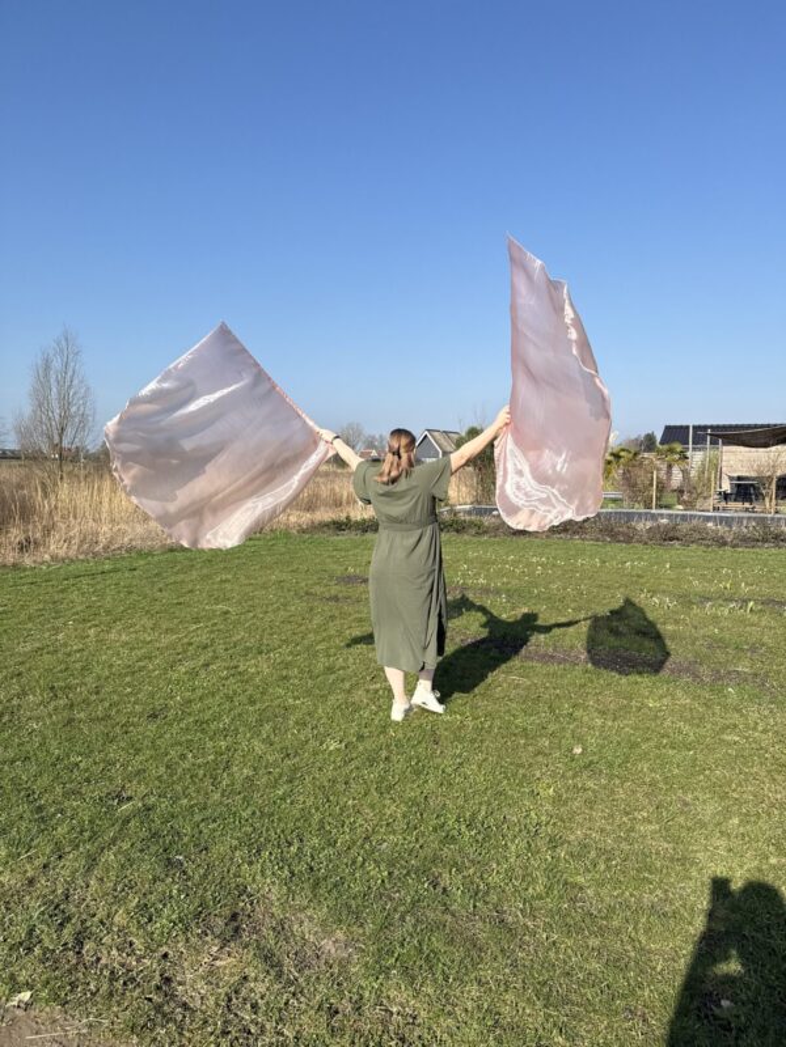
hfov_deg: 56.8
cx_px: 393
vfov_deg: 71.6
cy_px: 524
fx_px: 727
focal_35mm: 24
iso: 80
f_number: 1.78
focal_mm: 6.76
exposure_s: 1/4975
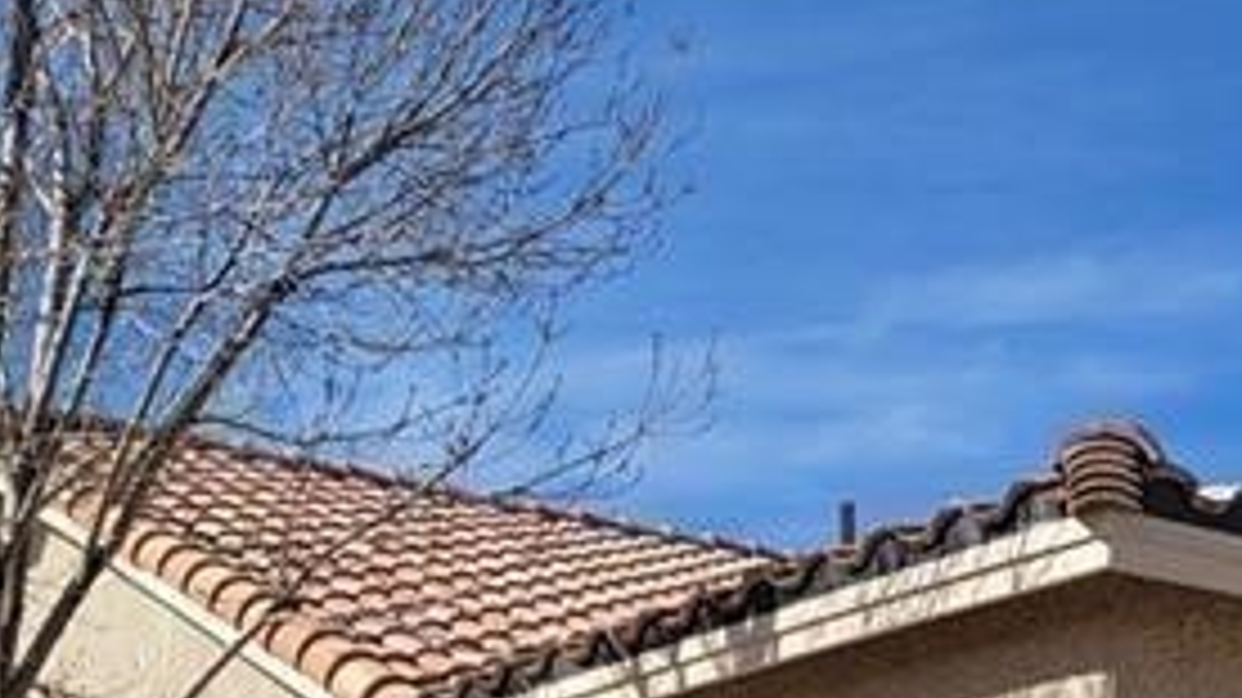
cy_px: 932
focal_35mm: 79
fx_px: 2601
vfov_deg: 14.6
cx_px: 855
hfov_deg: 26.7
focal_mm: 7
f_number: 1.8
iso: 20
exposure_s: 1/1304
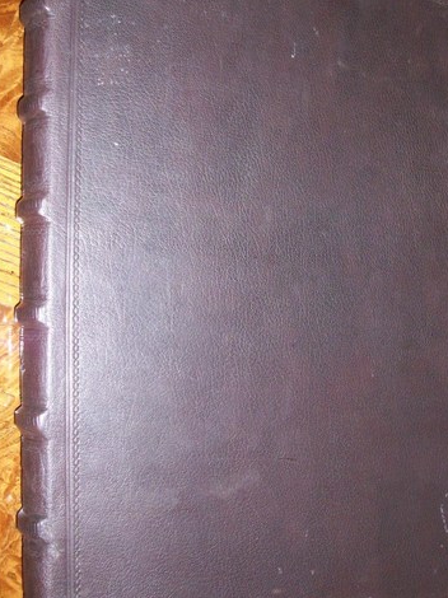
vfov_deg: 44.8
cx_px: 260
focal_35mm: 42
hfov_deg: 34.2
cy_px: 277
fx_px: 725
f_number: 2.8
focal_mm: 5.7
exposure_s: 1/60
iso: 160
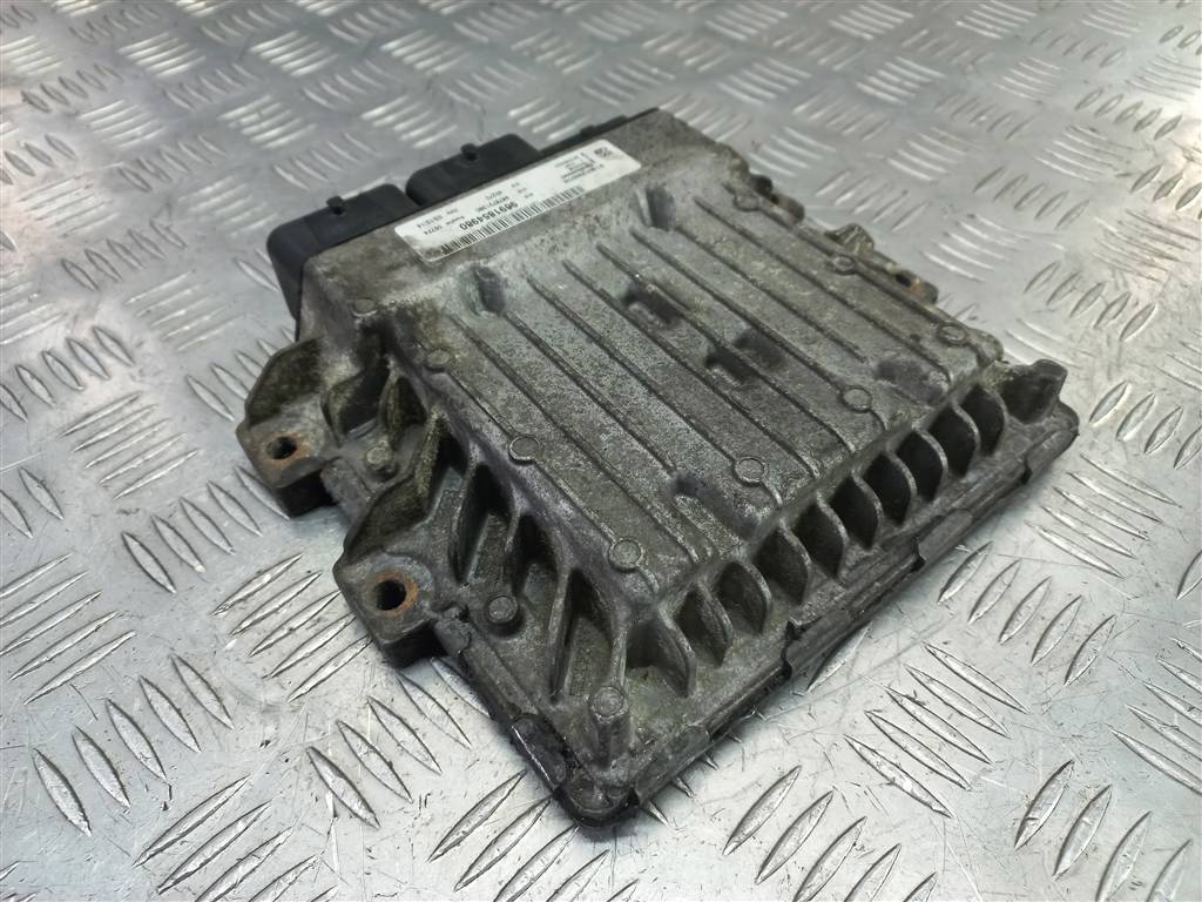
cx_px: 601
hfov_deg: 69.4
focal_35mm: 25
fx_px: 868
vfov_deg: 54.9
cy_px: 451
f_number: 1.8
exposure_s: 1/50
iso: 80
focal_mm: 4.6
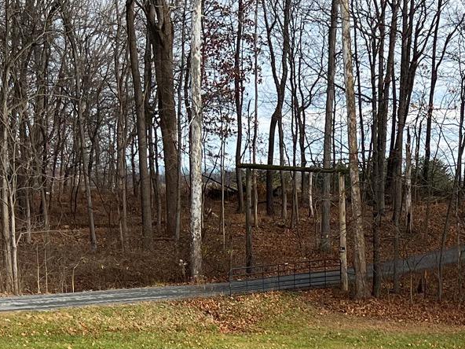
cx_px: 434
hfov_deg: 21.2
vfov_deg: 15.5
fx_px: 1209
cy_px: 477
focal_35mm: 90
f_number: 1.5
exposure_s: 1/1531
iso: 50
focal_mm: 5.7
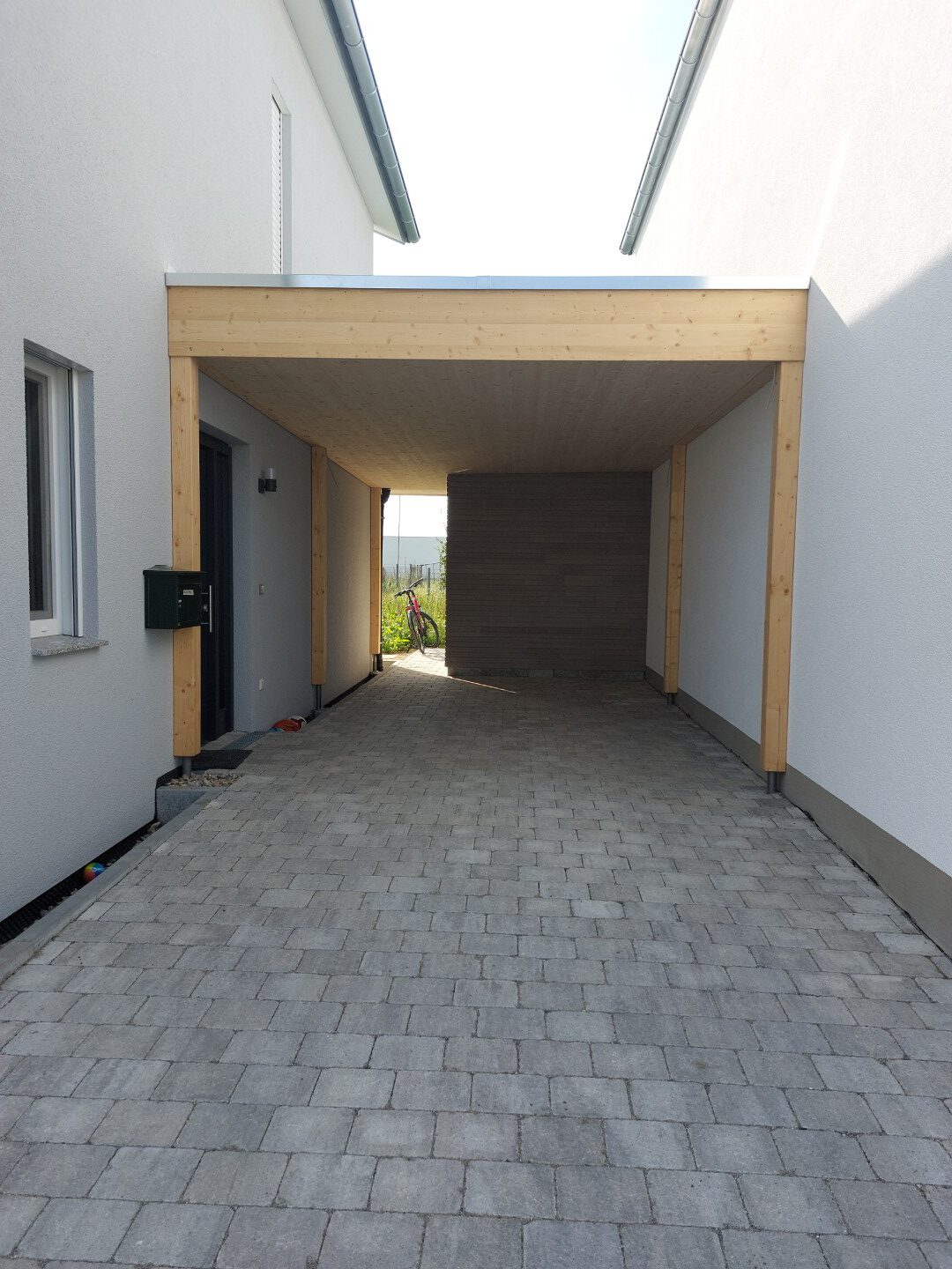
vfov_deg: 69.4
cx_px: 476
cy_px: 634
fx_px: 917
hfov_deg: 54.9
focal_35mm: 25
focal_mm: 5.23
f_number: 1.8
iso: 25
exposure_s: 1/478
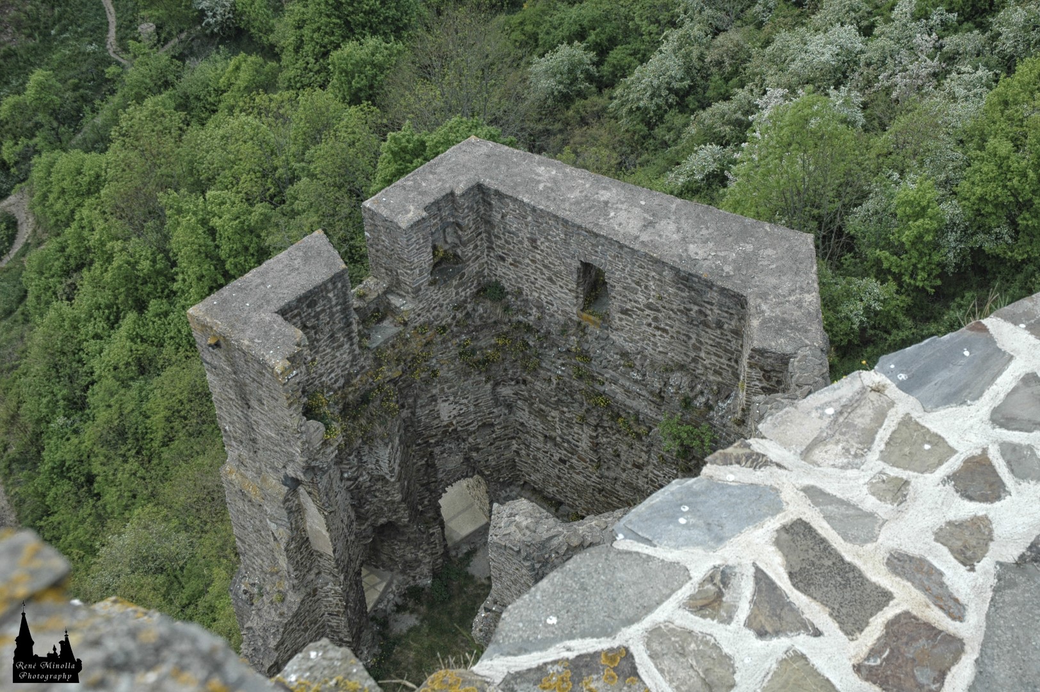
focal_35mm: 51
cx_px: 520
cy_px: 346
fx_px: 1472
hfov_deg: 38.9
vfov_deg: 26.4
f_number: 7.1
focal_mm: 34
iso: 200
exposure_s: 1/200
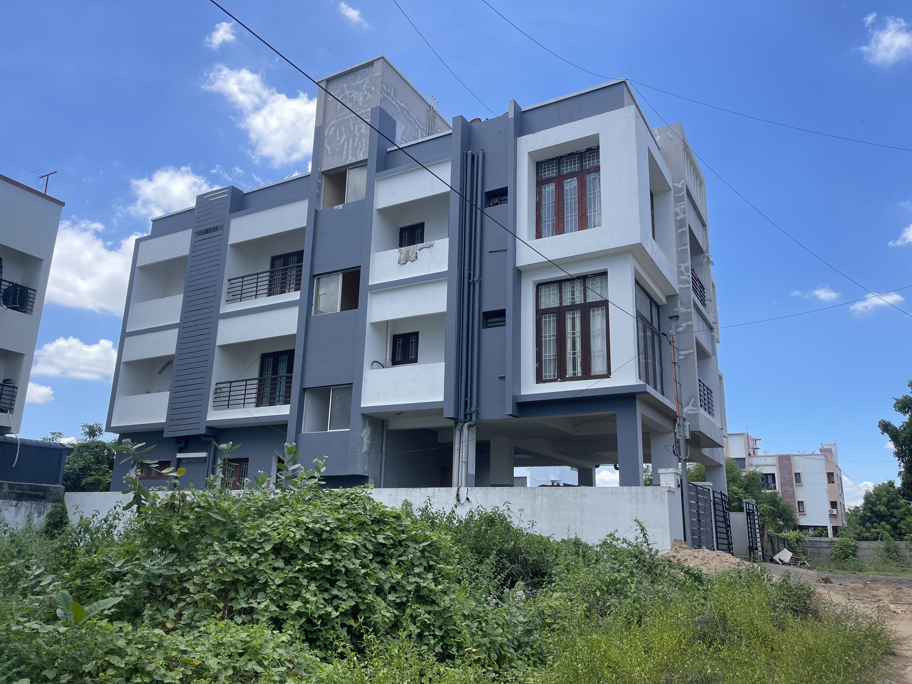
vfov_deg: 53.1
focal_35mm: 26
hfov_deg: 67.3
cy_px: 342
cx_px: 456
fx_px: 685
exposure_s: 1/2387
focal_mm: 5.1
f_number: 1.6
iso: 50
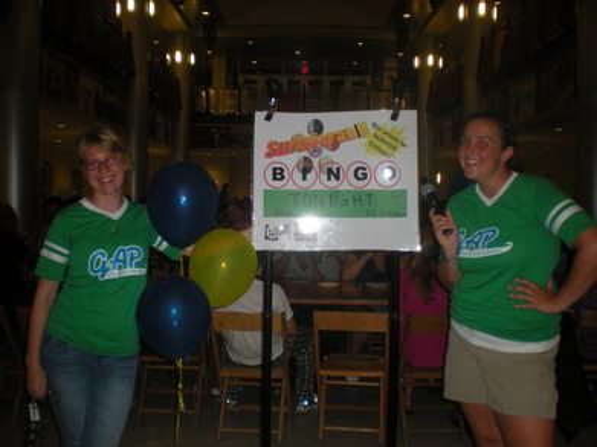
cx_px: 298
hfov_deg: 49.0
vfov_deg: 37.7
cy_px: 224
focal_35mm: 38
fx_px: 655
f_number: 3.1
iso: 122
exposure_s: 1/60
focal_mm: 6.3
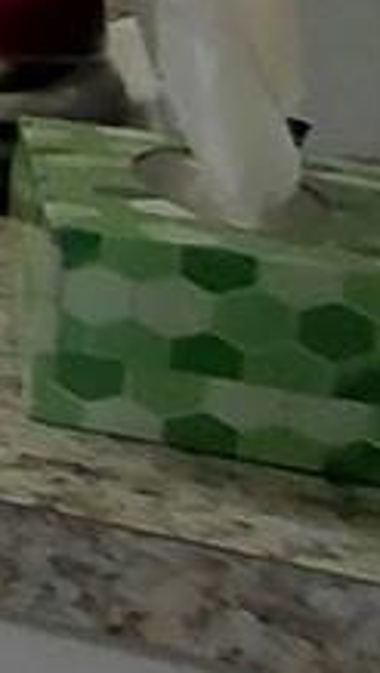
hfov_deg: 4.8
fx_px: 2288
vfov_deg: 16.0
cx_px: -2079
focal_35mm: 128
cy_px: -154
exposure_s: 1/60
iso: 64
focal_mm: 1.64
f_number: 2.2
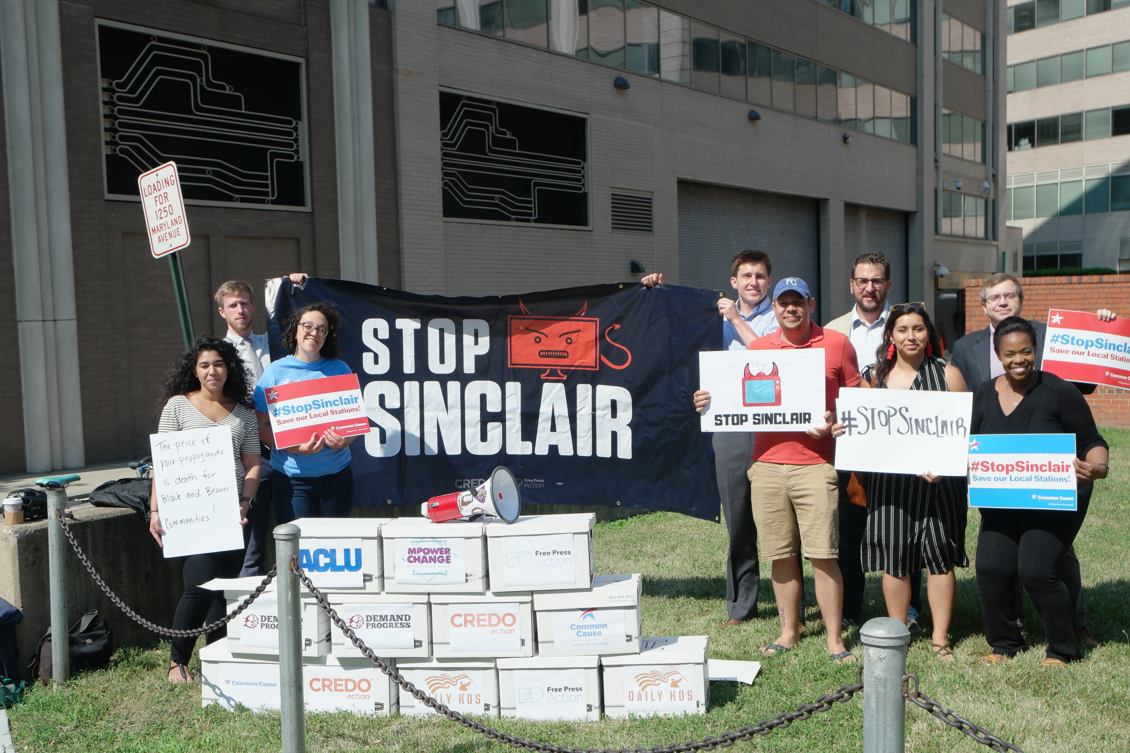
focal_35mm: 42
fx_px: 1318
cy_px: 444
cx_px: 527
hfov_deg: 46.4
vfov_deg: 31.8
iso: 100
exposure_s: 1/400
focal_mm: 23
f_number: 8
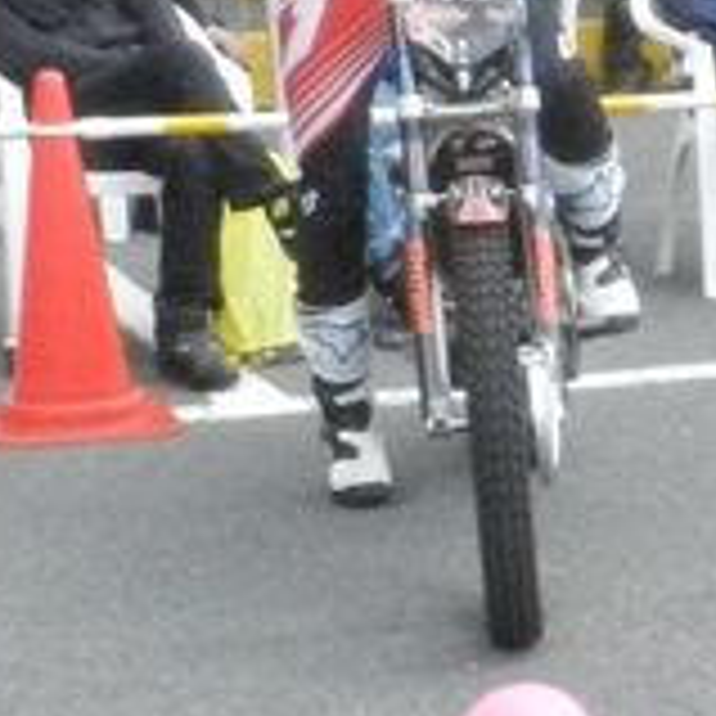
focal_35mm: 148
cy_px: 435
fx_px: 3463
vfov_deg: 11.8
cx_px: 937
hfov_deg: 11.5
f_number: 8
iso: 1600
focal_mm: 6.7
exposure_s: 1/500
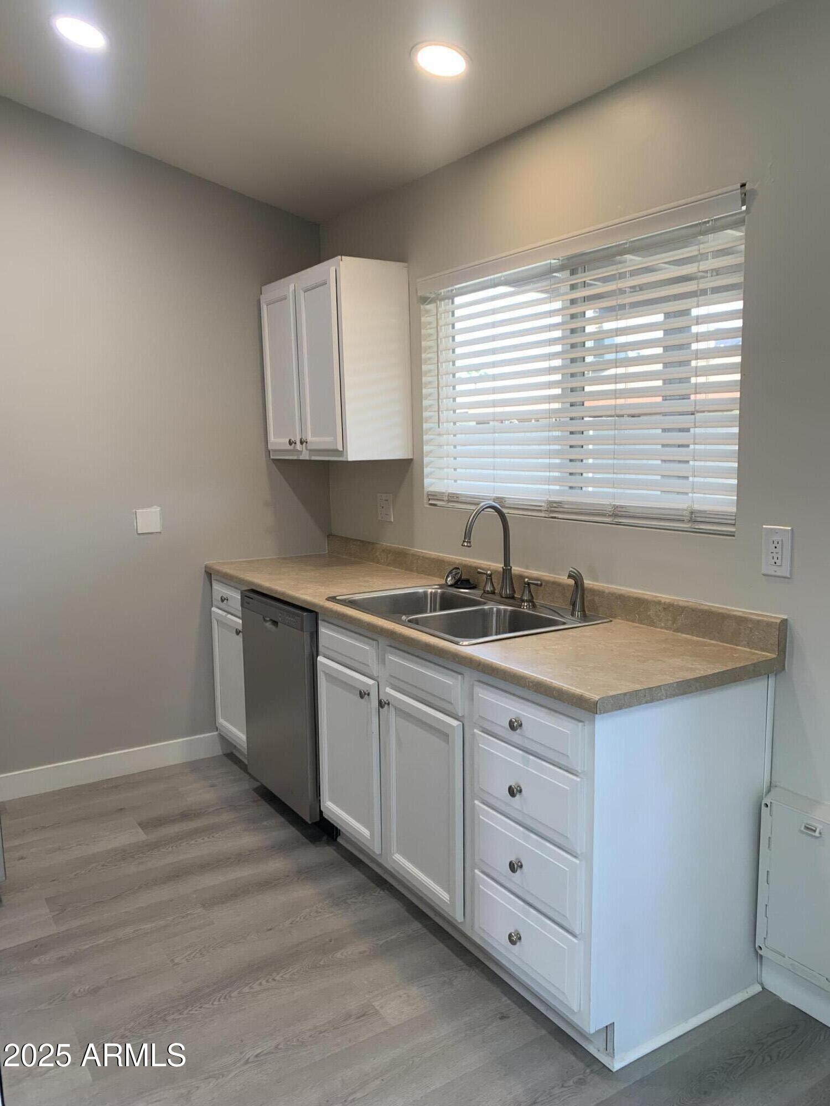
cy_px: 553
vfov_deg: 67.3
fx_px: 831
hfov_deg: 53.1
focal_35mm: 26
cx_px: 415
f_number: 1.8
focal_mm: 4.25
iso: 64
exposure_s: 1/120
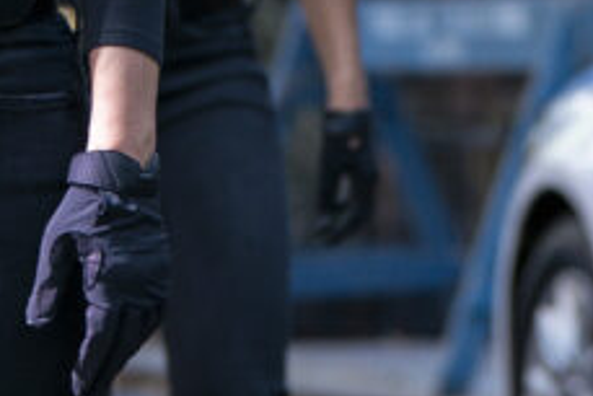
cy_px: -309
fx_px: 10697
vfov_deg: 2.1
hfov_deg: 3.2
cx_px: -171
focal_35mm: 649
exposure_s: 1/200
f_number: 5.6
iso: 640
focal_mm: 145
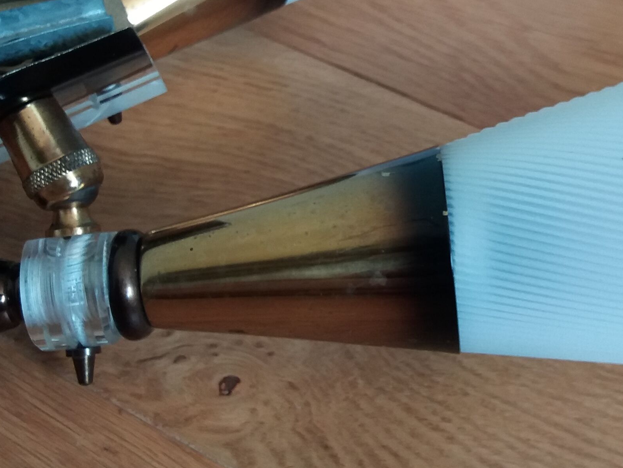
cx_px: 433
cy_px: 154
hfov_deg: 26.5
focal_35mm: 73
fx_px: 1314
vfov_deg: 20.1
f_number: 1.9
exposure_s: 1/40
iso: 80
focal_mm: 3.7
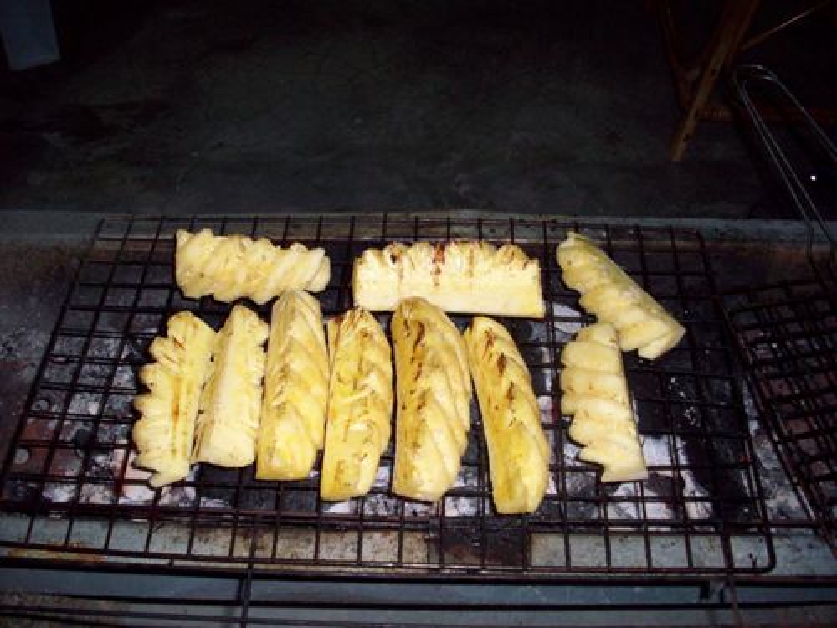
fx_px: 895
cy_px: 314
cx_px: 418
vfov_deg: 38.7
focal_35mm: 37
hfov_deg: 50.1
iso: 160
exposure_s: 1/45
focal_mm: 6.2
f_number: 2.8
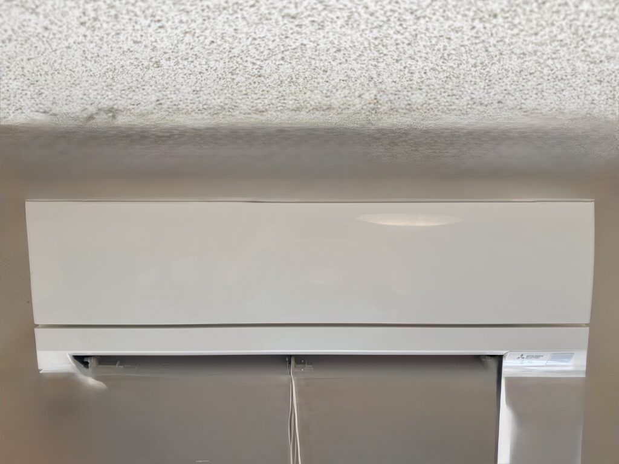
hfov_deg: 71.6
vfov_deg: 56.8
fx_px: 429
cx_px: 310
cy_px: 232
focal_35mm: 24
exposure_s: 1/151
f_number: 1.78
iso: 64
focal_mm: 6.76
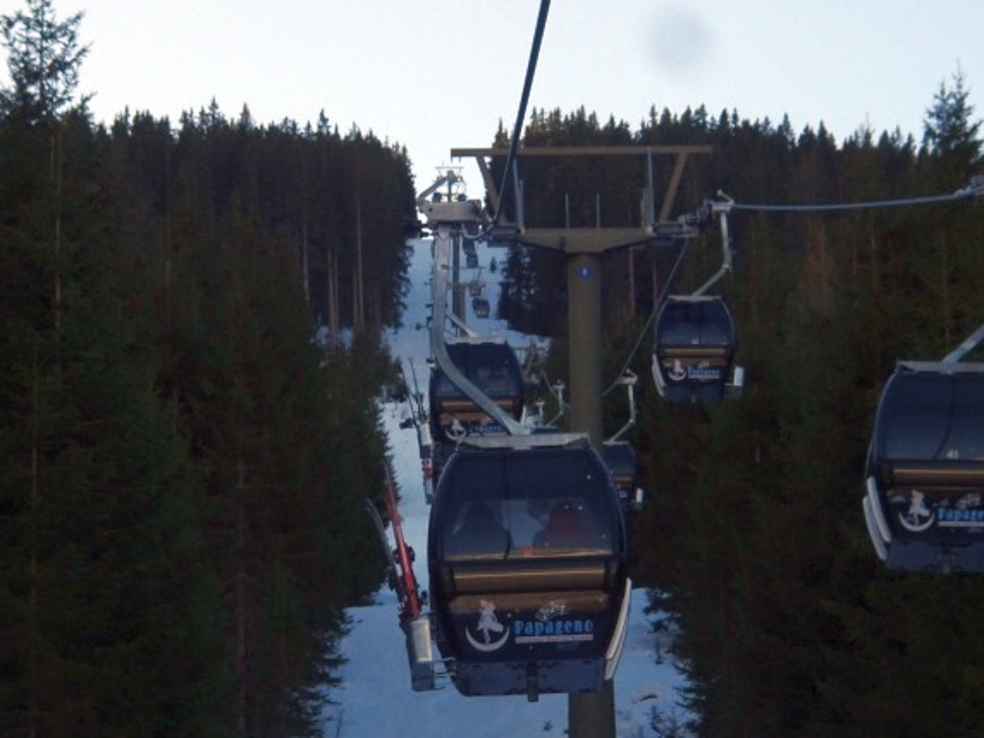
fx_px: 5088
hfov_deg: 11.0
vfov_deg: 8.3
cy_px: 468
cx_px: 475
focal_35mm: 179
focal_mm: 17.01
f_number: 5
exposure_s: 1/400
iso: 80
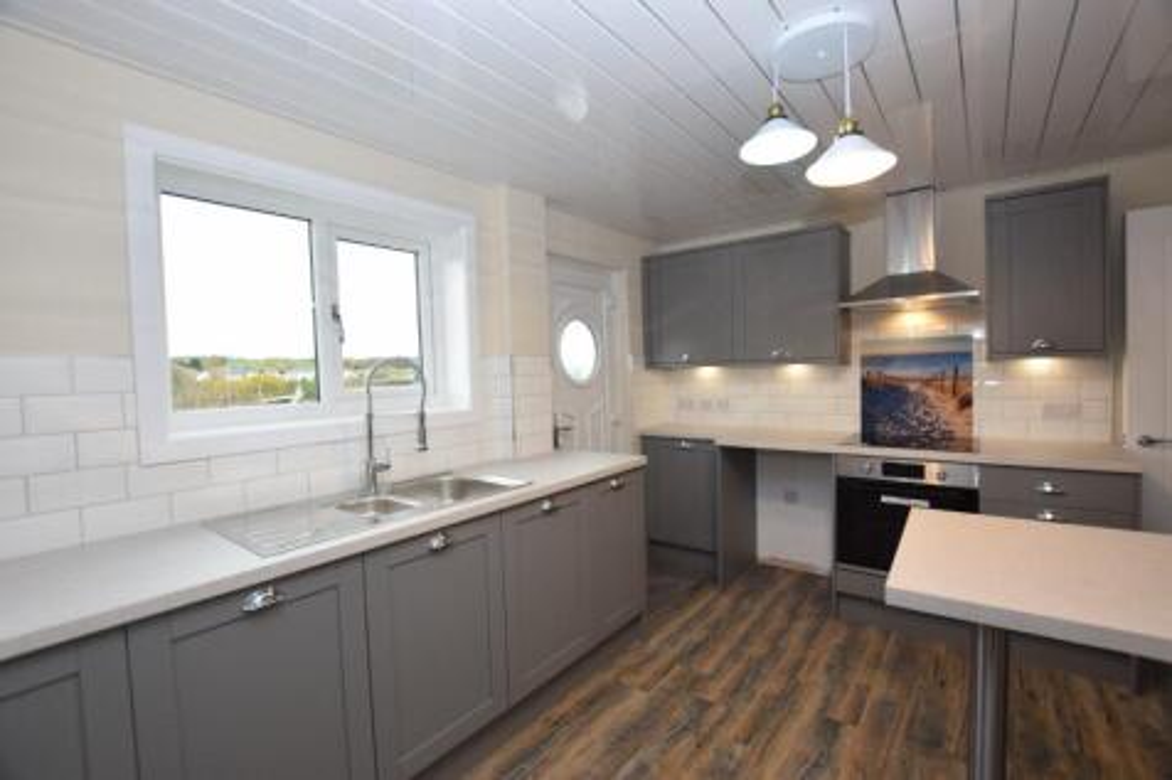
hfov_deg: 100.4
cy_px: 390
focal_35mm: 15
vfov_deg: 77.3
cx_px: 586
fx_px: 488
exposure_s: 1/100
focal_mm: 10
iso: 400
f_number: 5
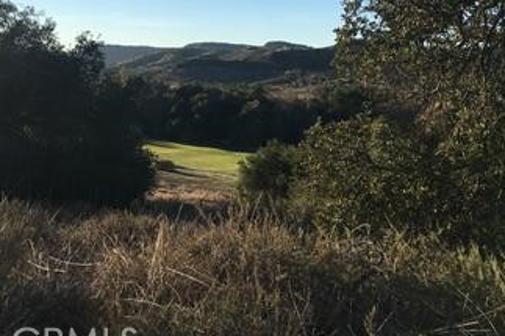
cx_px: 186
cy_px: 101
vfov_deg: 31.5
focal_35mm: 42
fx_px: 589
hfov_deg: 46.0
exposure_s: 1/1115
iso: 25
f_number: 2.2
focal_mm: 4.15
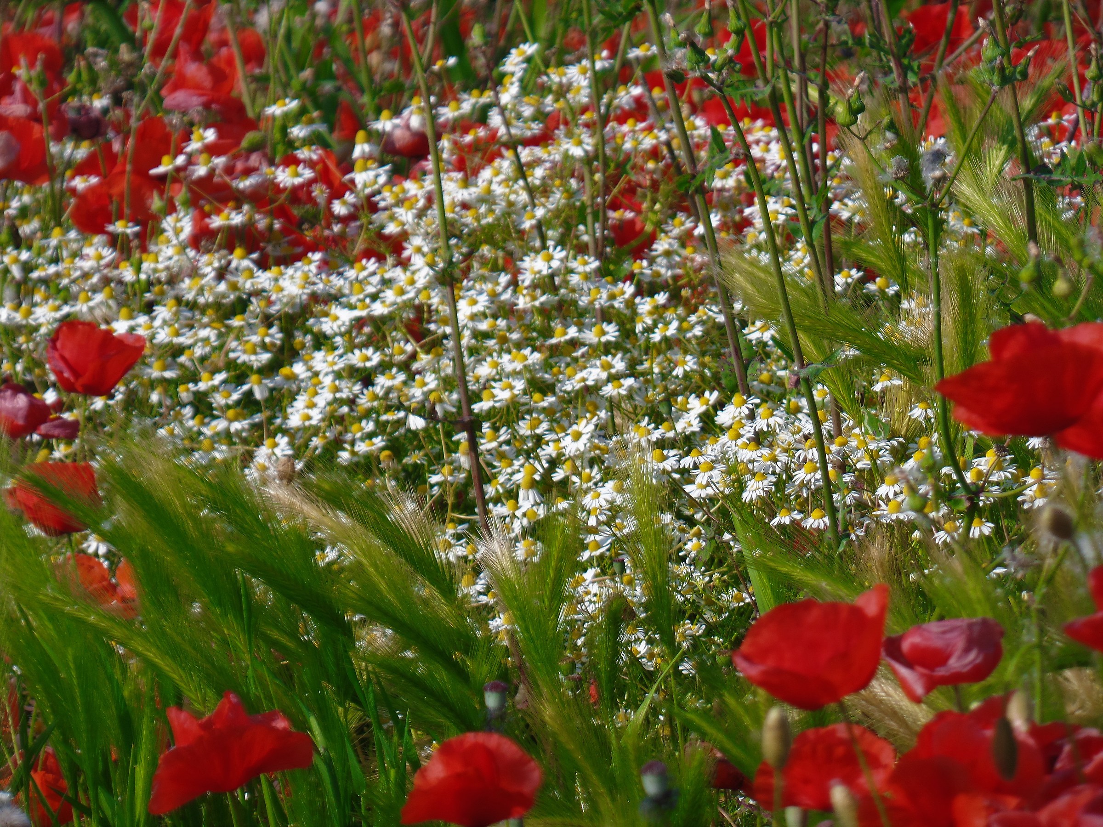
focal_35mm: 262
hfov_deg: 7.6
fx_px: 8348
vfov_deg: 5.7
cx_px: 552
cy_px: 414
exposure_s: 1/750
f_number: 5.1
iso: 100
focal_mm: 46.7
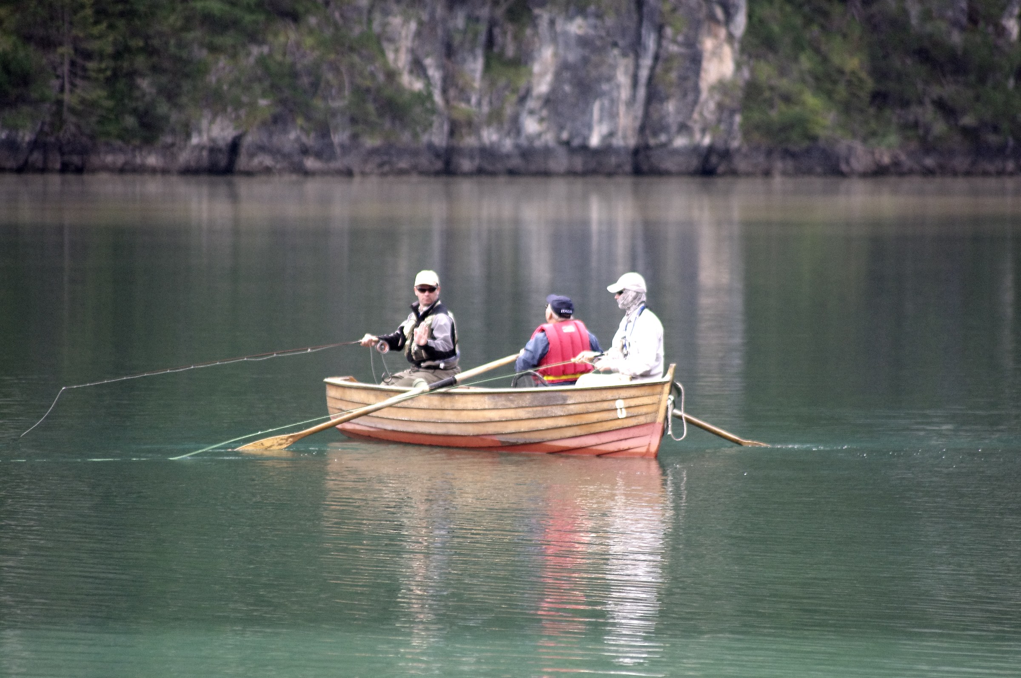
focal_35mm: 360
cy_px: 339
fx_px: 10197
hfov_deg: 5.7
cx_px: 510
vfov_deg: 3.8
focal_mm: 240
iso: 800
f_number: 5.6
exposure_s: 1/200
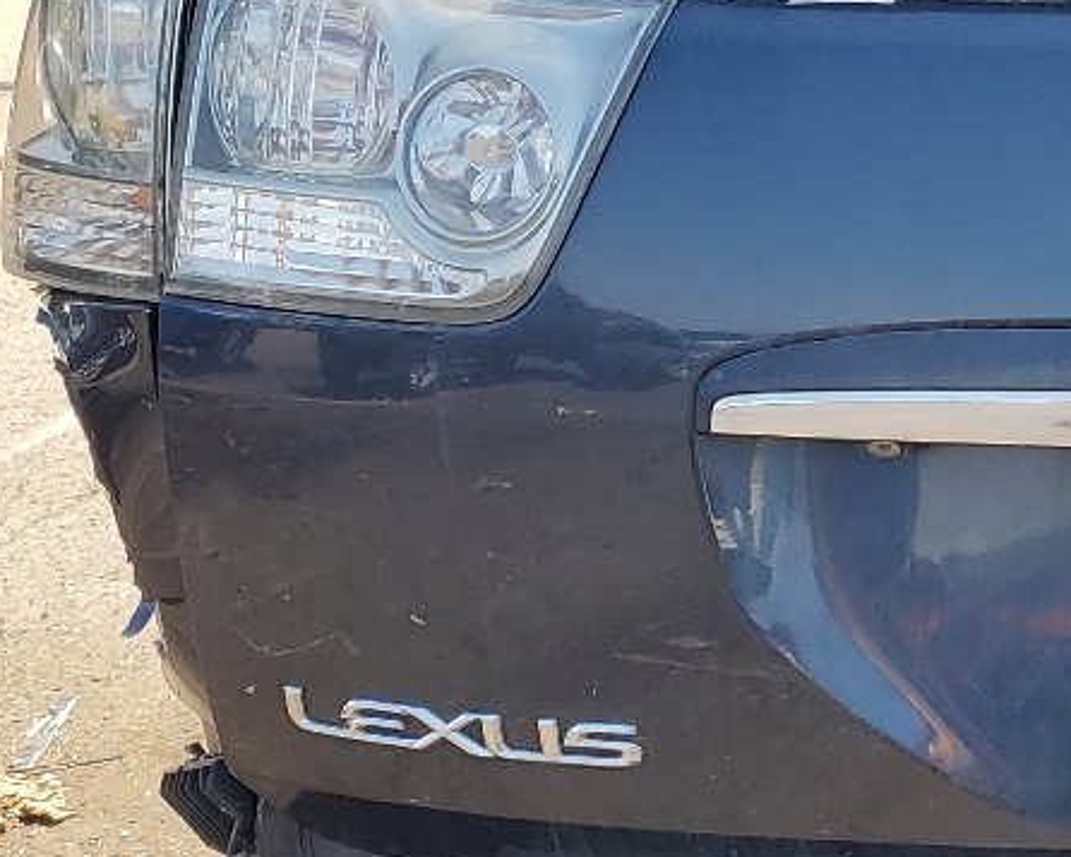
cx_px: 1467
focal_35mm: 91
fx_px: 2885
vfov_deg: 16.9
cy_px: 391
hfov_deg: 19.1
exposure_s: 1/769
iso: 50
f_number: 1.5
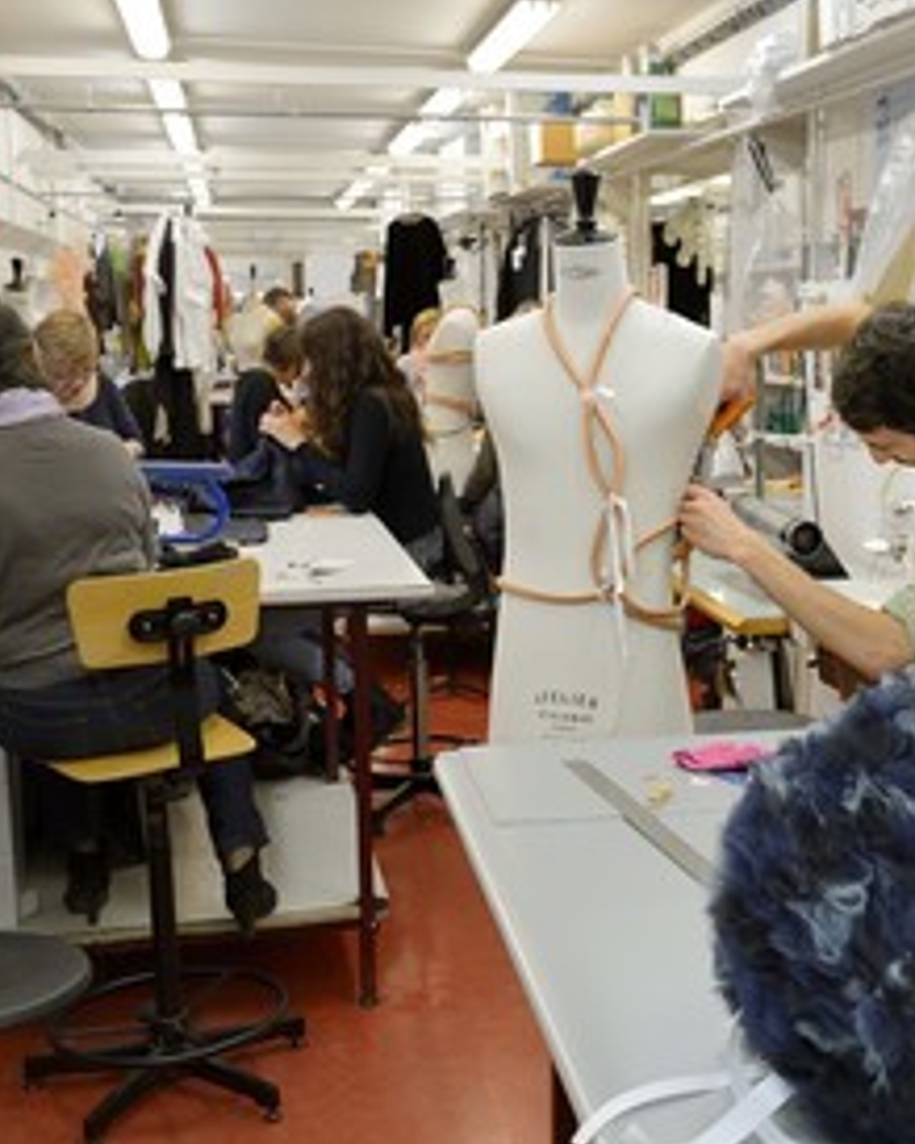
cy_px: 568
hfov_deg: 32.4
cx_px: 631
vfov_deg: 40.3
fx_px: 1558
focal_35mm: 46
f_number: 6.3
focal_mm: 32
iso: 1000
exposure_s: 1/60
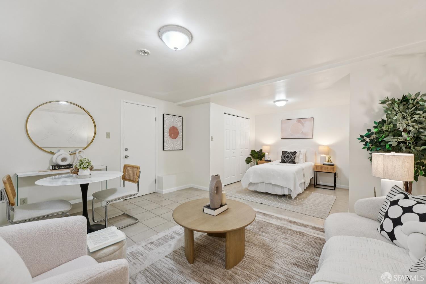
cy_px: 142
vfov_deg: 81.2
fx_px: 166
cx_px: 213
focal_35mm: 14
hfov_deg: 104.3
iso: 640
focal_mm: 14
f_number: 8
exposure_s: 1/20
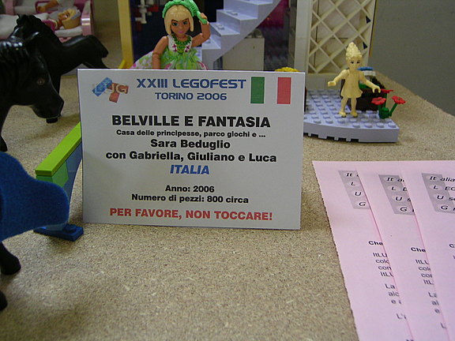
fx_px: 473
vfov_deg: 39.7
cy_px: 170
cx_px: 228
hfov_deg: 51.4
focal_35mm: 36
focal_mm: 5.6
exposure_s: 1/54.5
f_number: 2.8
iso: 88
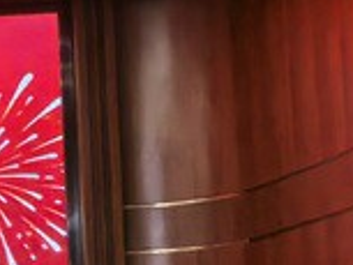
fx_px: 1439
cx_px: -558
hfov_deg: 11.1
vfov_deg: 10.4
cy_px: 283
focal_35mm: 141
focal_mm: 5.75
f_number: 4
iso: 320
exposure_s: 1/100
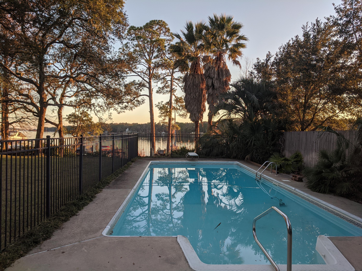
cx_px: 181
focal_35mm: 26
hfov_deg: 67.3
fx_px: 272
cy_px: 136
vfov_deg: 53.1
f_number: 2
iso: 49
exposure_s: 1/372
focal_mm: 4.67
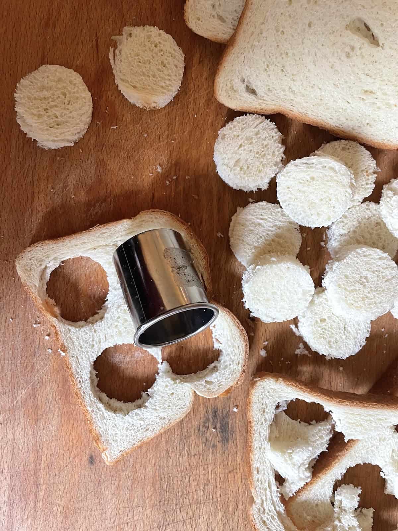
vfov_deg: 67.3
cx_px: 199
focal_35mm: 26
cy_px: 266
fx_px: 399
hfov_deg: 53.1
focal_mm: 4.2
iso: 250
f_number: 1.6
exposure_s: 1/60
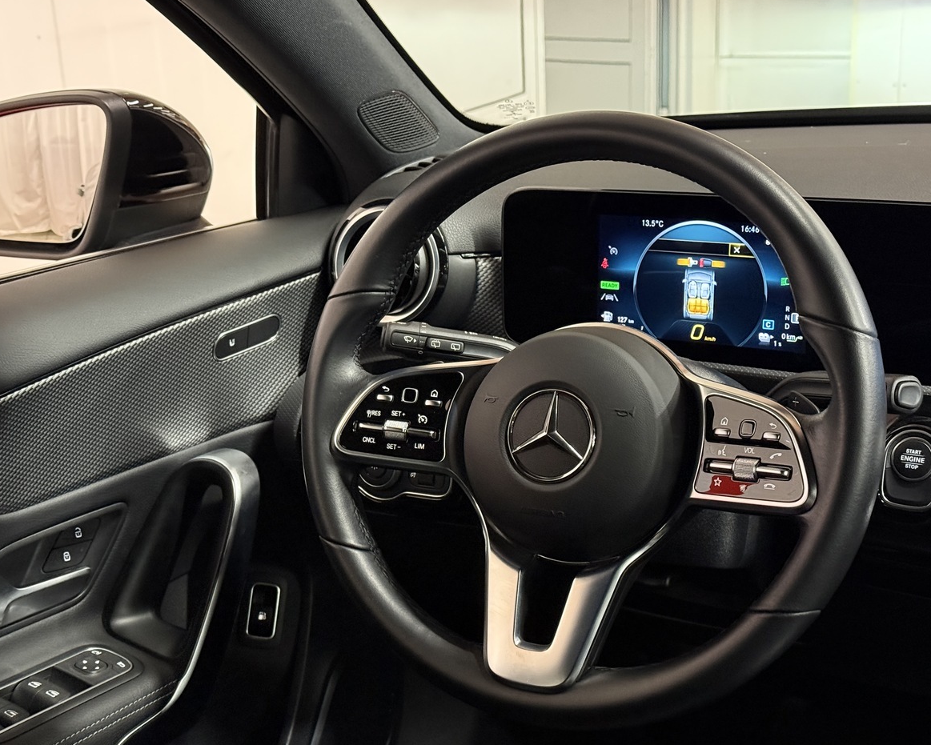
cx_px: 399
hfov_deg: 32.4
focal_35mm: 58
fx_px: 1599
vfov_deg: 26.2
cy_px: 423
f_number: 1.78
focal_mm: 6.76
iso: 500
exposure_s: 1/34
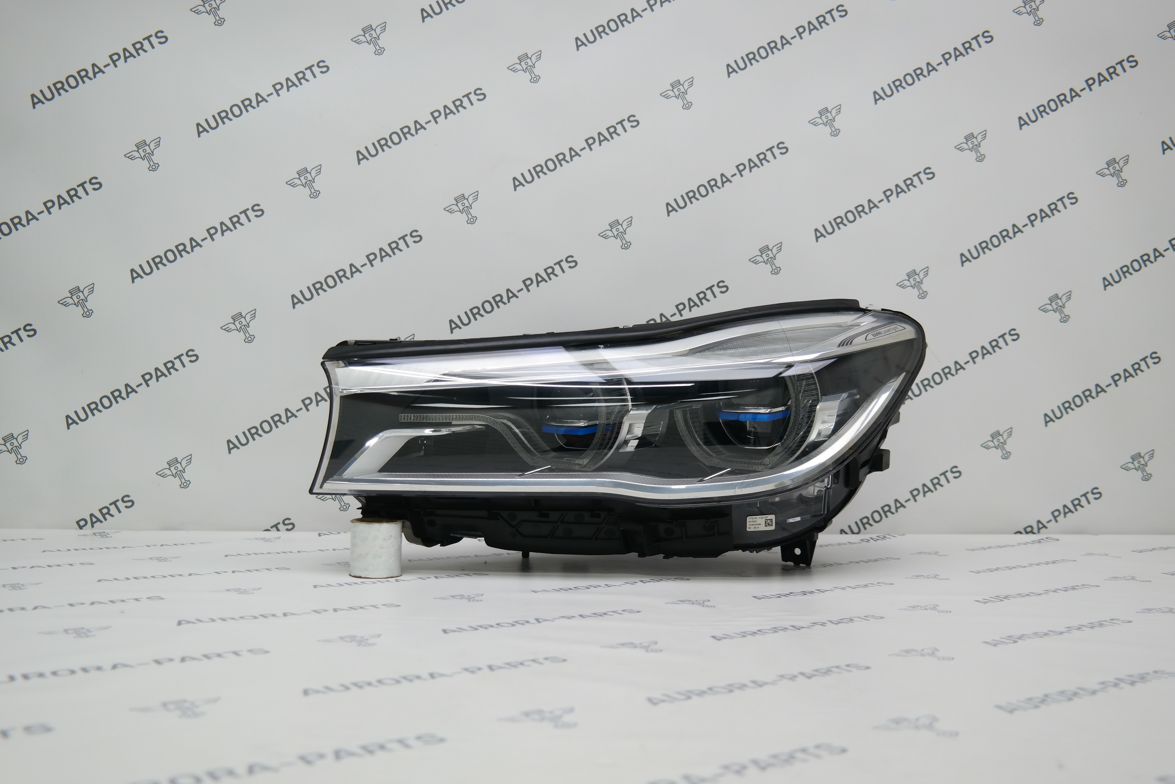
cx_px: 588
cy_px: 392
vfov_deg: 36.9
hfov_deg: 53.1
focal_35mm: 36
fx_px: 1175
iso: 200
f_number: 4
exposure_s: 1/80
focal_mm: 24
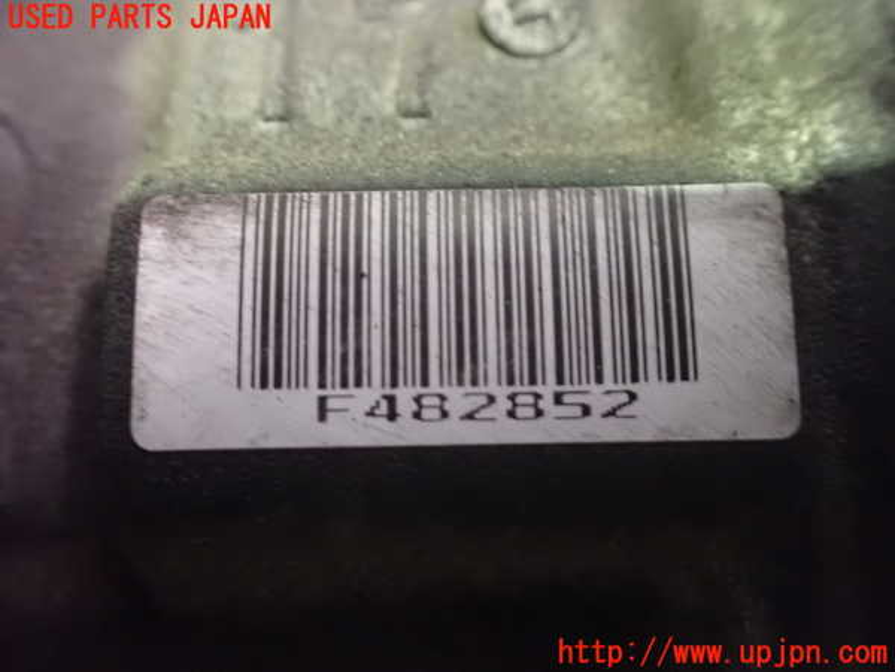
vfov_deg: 46.8
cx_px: 448
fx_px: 776
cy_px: 336
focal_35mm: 30
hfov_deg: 60.0
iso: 1600
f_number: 2.3
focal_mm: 5.4
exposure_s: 1/20
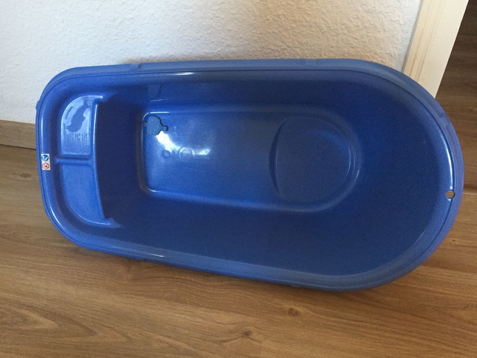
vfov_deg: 48.2
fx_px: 400
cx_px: 238
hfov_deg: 61.7
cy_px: 179
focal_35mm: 29
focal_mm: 4.15
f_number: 2.2
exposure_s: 1/33
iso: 250
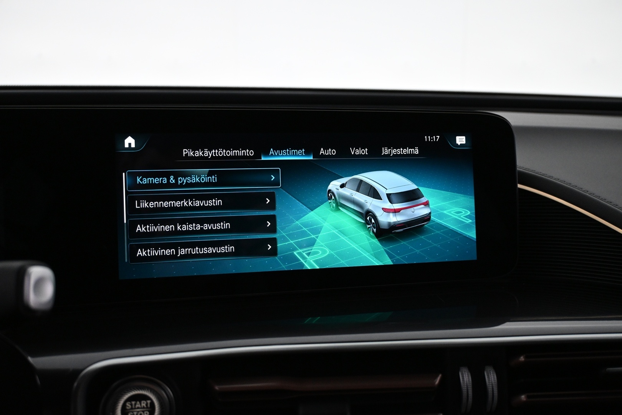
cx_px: 311
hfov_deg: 61.9
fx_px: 518
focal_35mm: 30
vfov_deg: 43.6
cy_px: 208
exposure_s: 1/80
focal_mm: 20
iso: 1600
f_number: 3.8
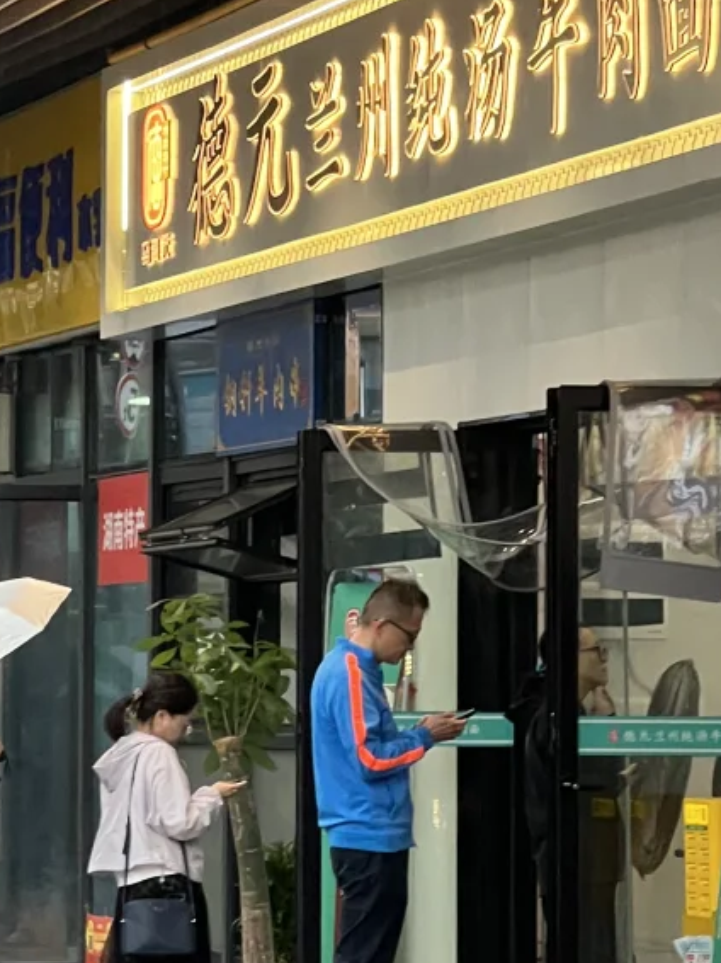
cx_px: 77
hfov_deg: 7.6
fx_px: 5447
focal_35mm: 196
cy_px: 308
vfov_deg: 10.1
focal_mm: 9
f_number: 2.8
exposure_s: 1/50
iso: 160
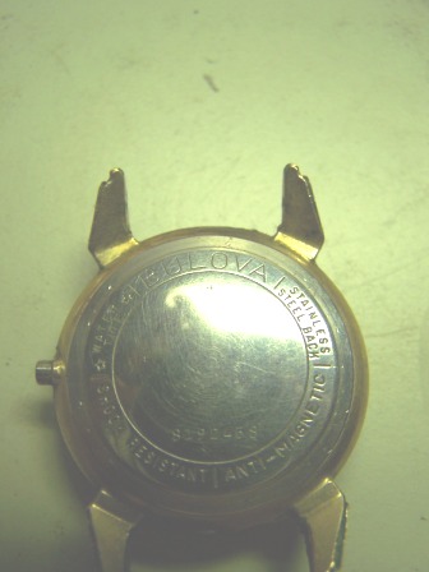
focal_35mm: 38
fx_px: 628
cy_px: 286
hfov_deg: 37.7
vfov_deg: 49.0
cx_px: 214
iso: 80
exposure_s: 1/100
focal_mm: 6.3
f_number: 2.8
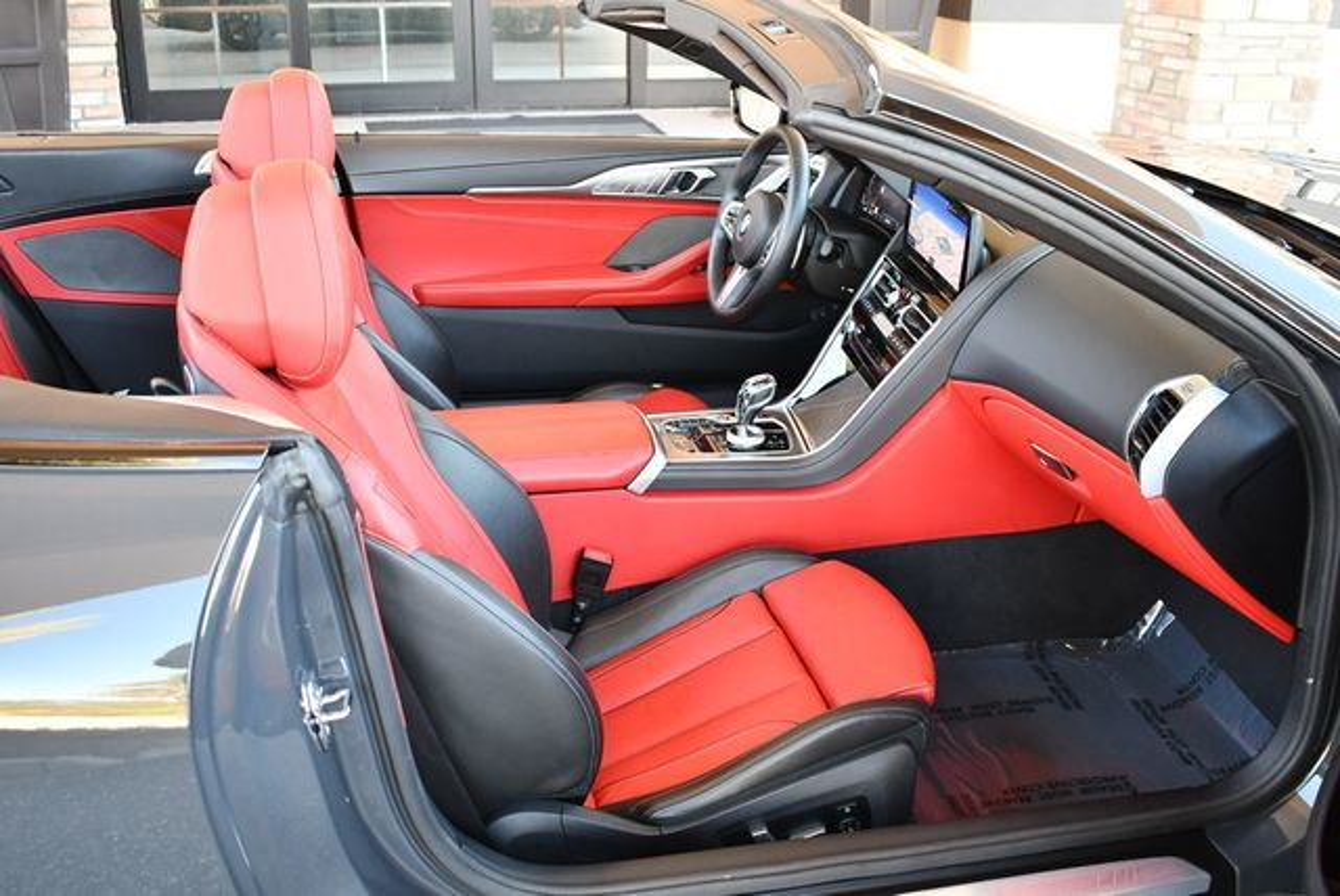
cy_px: 448
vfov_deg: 36.9
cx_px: 670
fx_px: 1341
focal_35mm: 36
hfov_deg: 53.1
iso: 800
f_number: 3.5
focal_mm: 18
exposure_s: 1/125
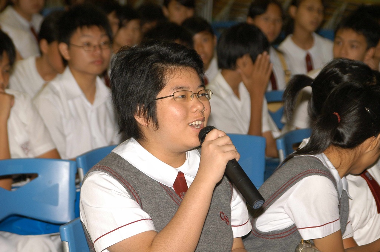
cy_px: 126
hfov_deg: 13.7
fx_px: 1582
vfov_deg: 9.1
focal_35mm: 150
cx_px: 190
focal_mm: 100
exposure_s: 1/60
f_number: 5.6
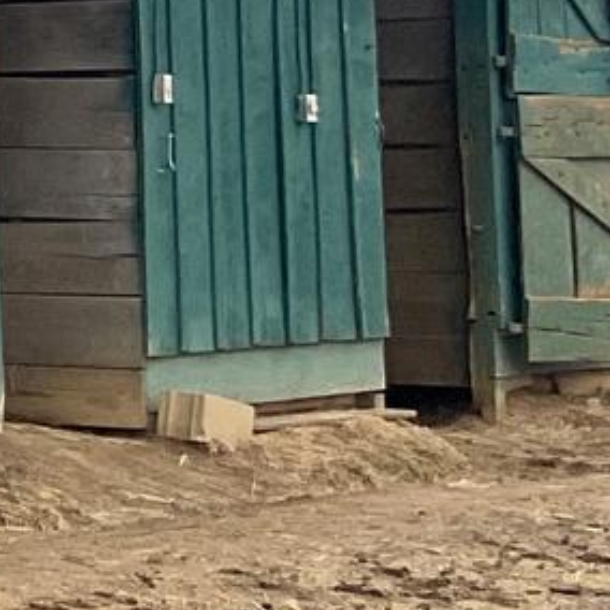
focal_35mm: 185
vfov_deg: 9.3
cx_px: -1194
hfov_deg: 8.1
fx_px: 3688
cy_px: -118
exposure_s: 1/1412
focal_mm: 3
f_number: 1.8
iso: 16
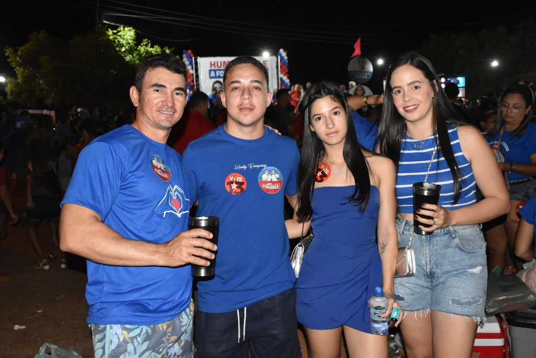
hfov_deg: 53.1
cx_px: 268
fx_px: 536
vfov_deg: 36.9
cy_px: 179
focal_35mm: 36
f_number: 4.5
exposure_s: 1/100
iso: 3200
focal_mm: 24
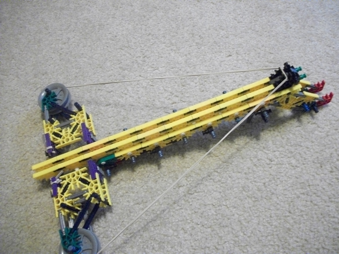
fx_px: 313
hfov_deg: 56.9
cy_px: 127
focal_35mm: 32
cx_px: 170
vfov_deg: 44.1
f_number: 2.9
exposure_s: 1/20
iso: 640
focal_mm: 5.7
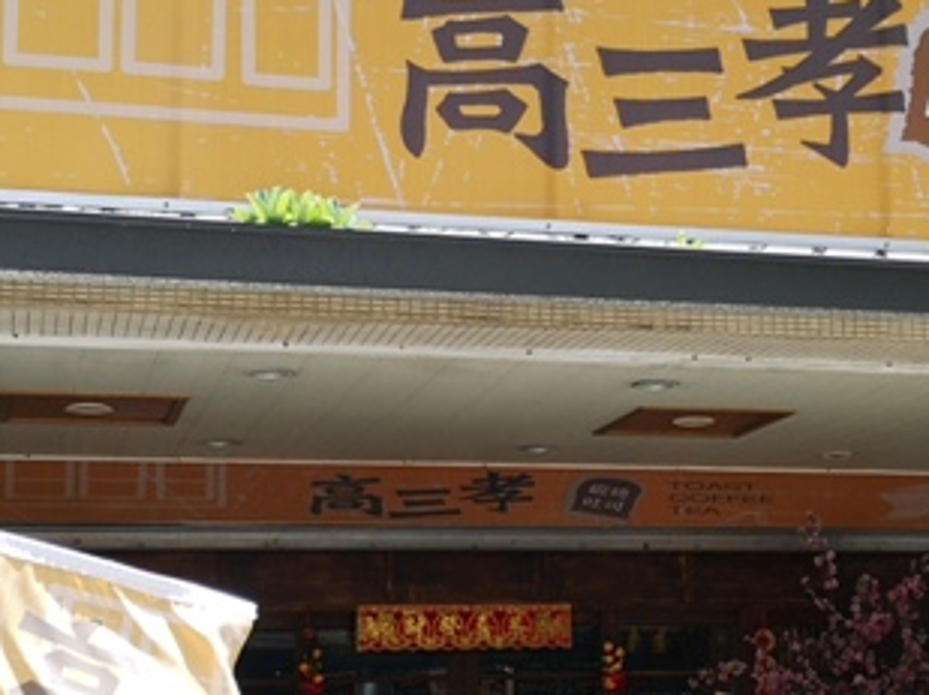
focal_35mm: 70
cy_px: 352
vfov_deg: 21.0
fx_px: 1876
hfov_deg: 27.7
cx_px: 607
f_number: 1.8
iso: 125
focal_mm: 3.95
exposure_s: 1/900
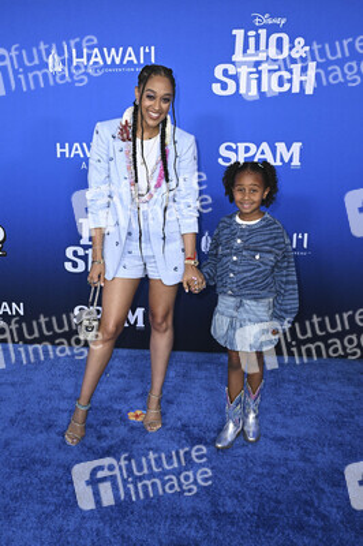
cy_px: 273
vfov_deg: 57.3
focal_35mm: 33
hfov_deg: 39.9
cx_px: 182
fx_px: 500
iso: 1600
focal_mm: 33
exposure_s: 1/200
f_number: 6.3
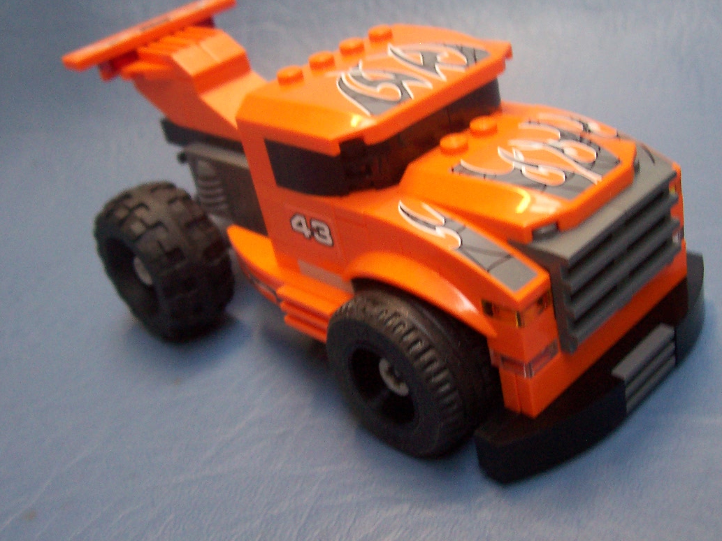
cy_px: 230
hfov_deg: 43.8
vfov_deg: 33.5
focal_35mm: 43
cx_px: 385
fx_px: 897
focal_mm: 5.6
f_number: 2.8
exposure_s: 1/30
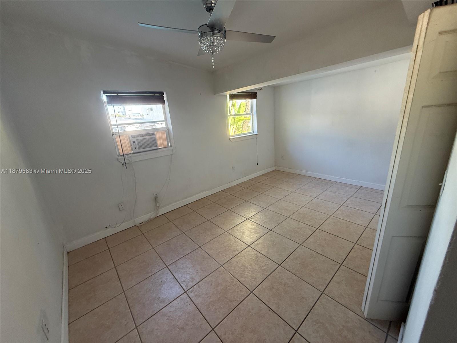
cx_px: 228
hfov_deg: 102.1
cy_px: 172
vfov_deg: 85.7
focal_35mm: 14
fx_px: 185
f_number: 2.2
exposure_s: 1/99
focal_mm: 2.22
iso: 250
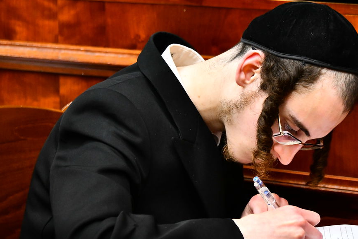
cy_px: 106
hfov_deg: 10.2
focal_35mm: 202
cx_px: 279
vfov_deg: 6.8
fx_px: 2008
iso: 3200
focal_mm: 125
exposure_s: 1/100
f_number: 5.6
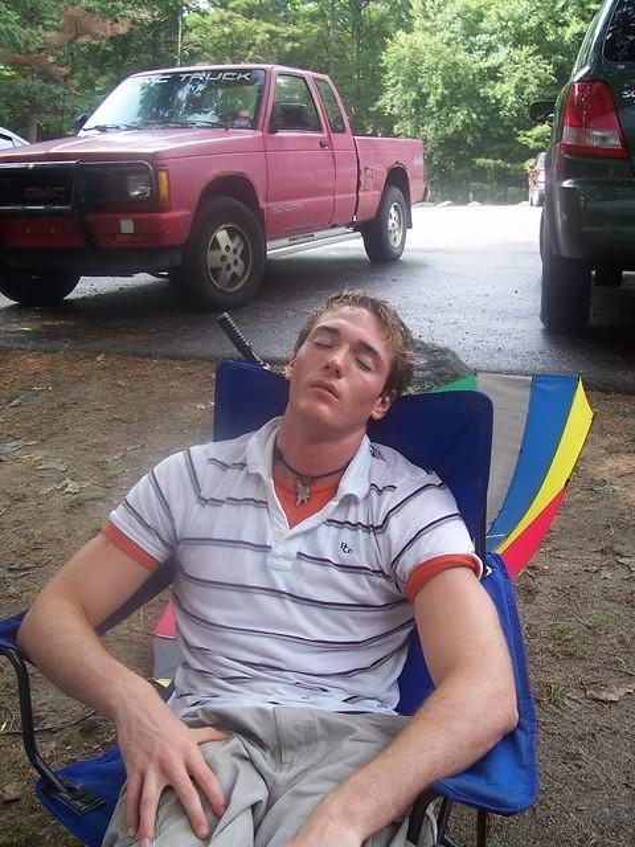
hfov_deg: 38.7
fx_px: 905
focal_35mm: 37
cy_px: 424
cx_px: 318
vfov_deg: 50.1
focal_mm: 5.6
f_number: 2.8
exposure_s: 1/180
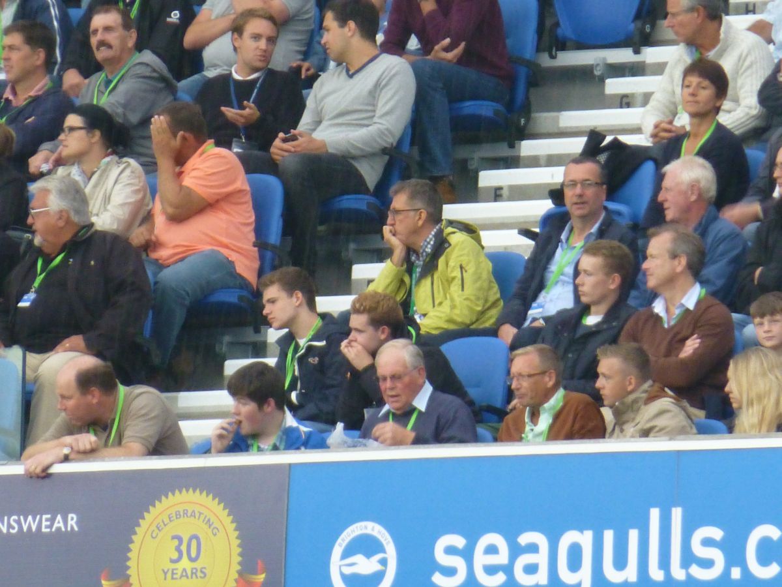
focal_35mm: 960
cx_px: 391
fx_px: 21687
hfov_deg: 2.1
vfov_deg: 1.5
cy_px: 294
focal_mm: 86
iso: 400
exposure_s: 1/80
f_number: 6.4
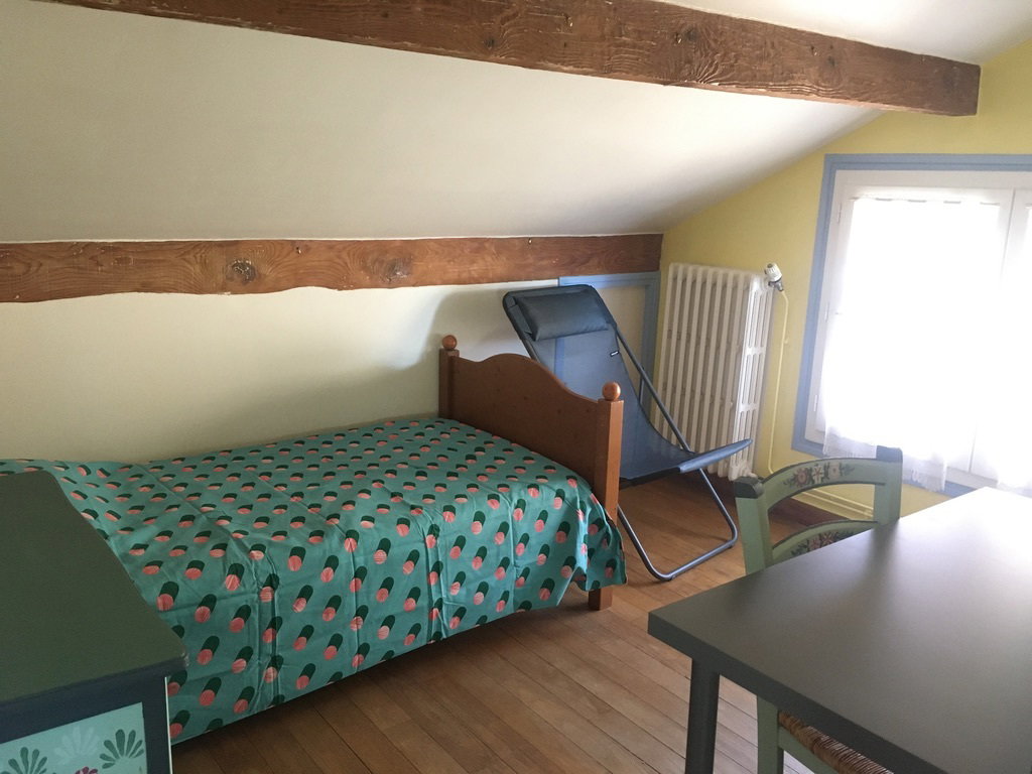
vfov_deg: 48.2
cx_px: 516
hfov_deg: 61.7
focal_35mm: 29
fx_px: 865
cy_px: 387
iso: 200
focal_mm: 4.15
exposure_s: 1/25
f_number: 2.2
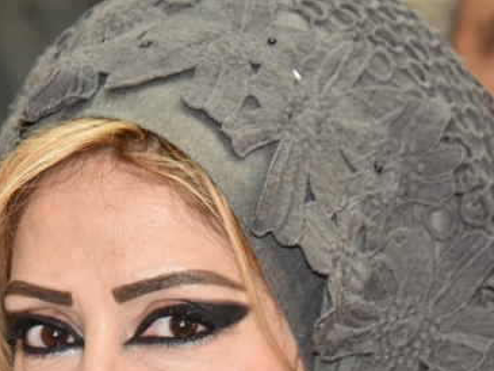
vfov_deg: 4.6
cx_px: 191
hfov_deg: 6.1
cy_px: 429
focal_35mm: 324
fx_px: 4625
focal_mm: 120
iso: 2500
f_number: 6.3
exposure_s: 1/80
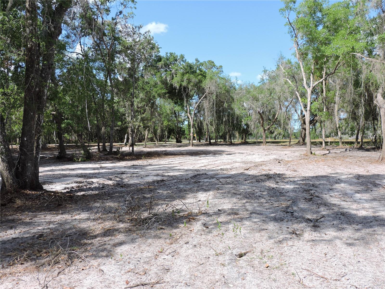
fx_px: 334
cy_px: 144
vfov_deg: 46.8
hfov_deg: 60.0
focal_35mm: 30
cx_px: 192
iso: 100
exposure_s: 1/640
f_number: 3.1
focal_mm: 5.4
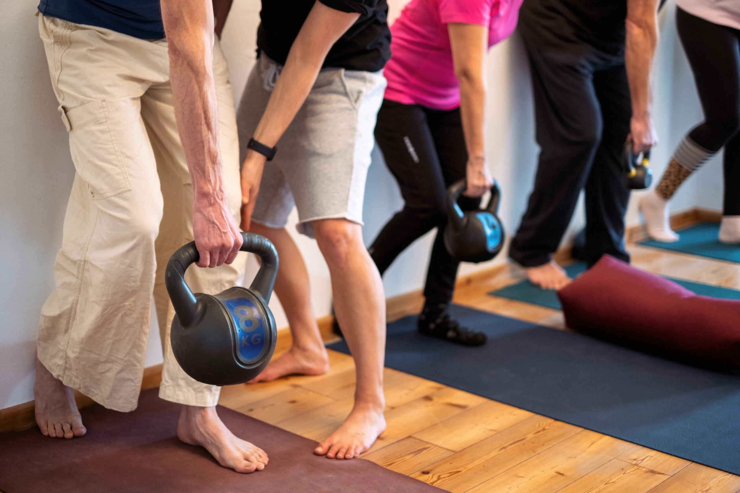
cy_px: 246
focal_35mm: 53
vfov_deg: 25.5
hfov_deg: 37.5
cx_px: 370
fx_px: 1089
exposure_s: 1/80
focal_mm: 35
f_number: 1.4
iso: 800
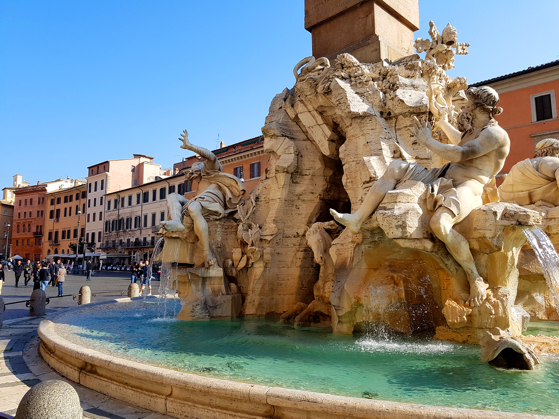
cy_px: 210
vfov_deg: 53.1
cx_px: 280
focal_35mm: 26
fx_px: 420
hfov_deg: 67.3
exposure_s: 1/2028
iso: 50
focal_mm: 4.2
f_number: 1.7
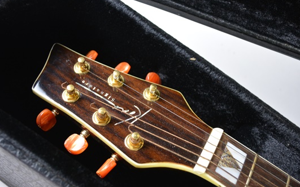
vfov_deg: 33.6
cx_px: 147
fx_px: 311
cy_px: 88
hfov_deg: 51.5
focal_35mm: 38
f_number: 4
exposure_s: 1/50
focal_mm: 22
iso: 800
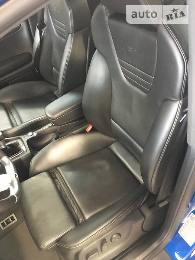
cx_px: 98
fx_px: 218
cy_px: 130
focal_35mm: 29
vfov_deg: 61.7
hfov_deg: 48.2
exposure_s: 1/17
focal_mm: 4.2
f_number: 2.2
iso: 320
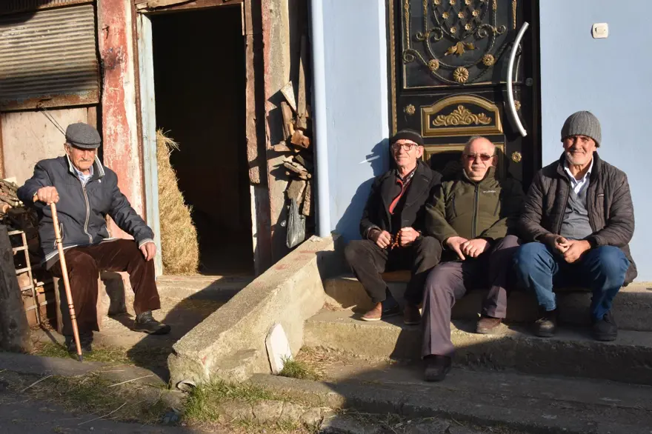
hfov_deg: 46.4
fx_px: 760
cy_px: 217
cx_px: 326
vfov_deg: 31.9
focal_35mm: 42
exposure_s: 1/400
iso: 400
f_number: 10
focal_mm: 28
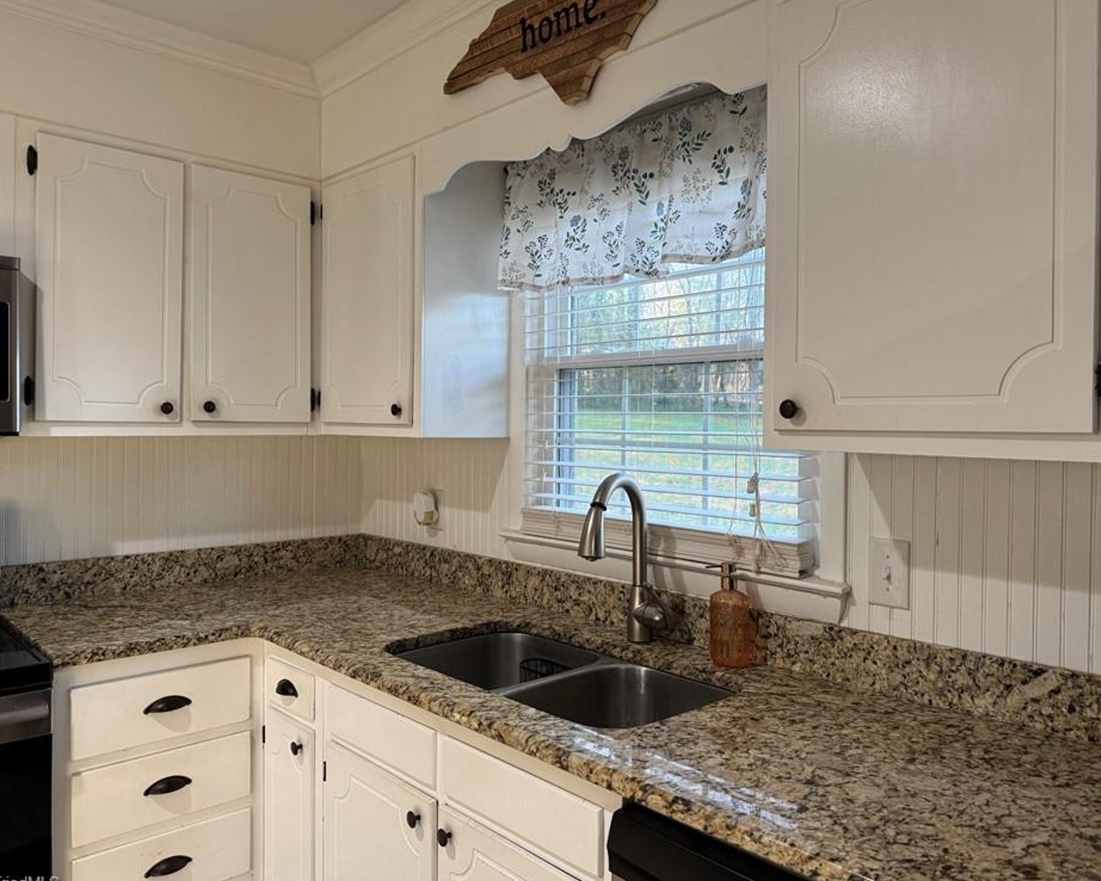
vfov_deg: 54.9
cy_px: 436
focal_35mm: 26
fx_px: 847
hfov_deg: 66.0
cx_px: 584
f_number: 1.78
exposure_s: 1/120
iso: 200
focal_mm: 6.76
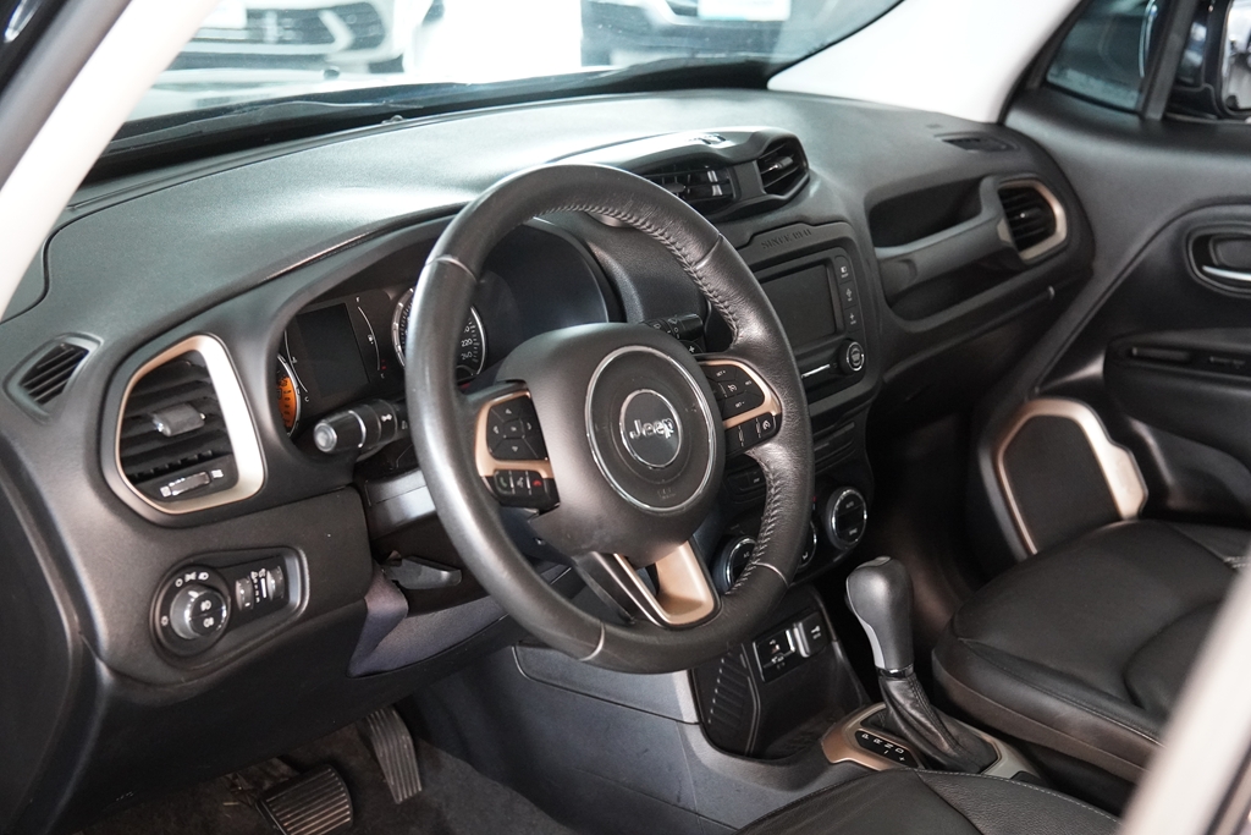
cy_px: 418
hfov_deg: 40.0
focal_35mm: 50
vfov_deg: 27.3
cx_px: 626
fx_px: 1720
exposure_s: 1/160
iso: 4000
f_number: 2.8
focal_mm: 33
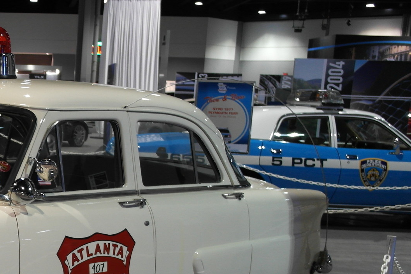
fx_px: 811
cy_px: 236
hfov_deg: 25.9
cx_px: -63
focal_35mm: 71
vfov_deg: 18.9
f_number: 3.5
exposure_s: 1/50
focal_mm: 20
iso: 400
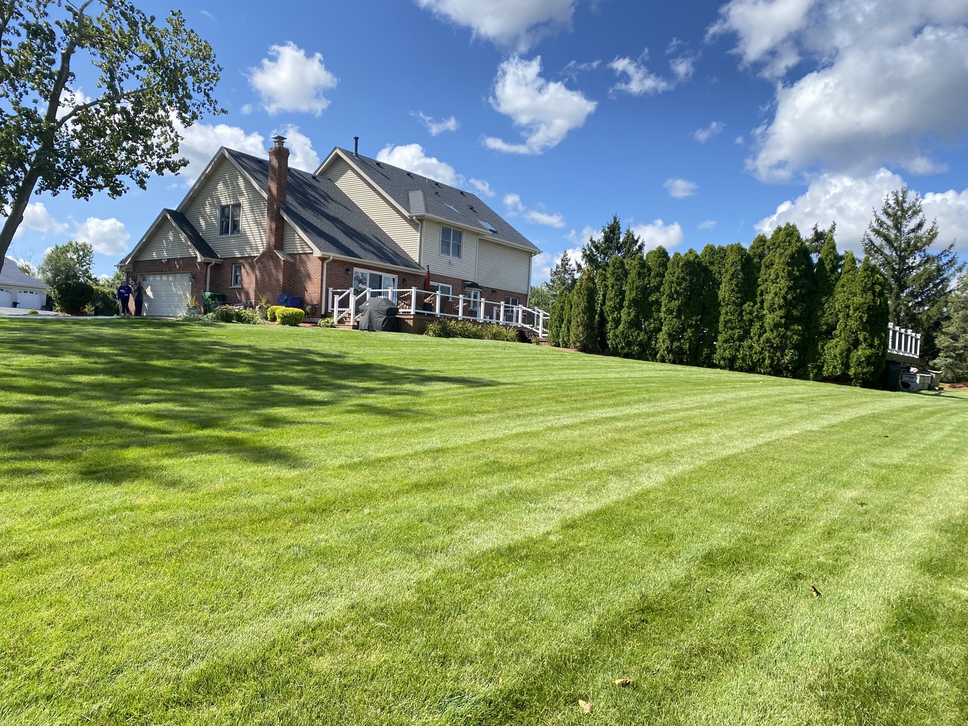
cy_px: 363
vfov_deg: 53.1
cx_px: 484
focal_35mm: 26
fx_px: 727
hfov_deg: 67.3
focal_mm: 4.25
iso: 32
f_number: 1.8
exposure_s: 1/1362
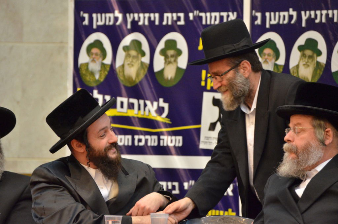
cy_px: 112
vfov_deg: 3.0
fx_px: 4216
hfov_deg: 4.6
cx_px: 169
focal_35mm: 450
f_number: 5.6
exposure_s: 1/100
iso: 1600
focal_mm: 300
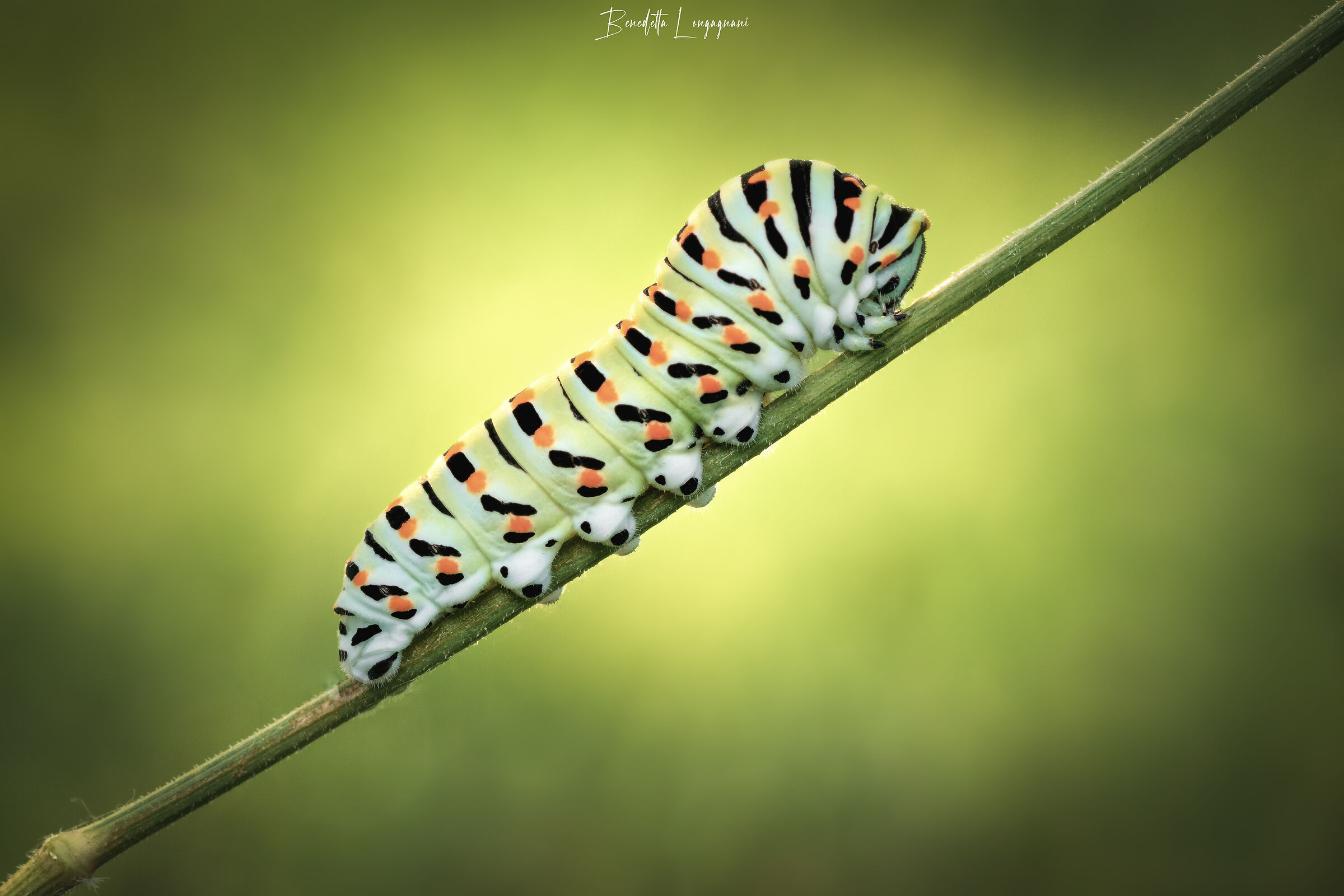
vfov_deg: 8.5
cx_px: 672
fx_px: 6048
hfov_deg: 12.7
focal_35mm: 162
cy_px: 448
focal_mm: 60
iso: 160
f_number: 9
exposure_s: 1/100
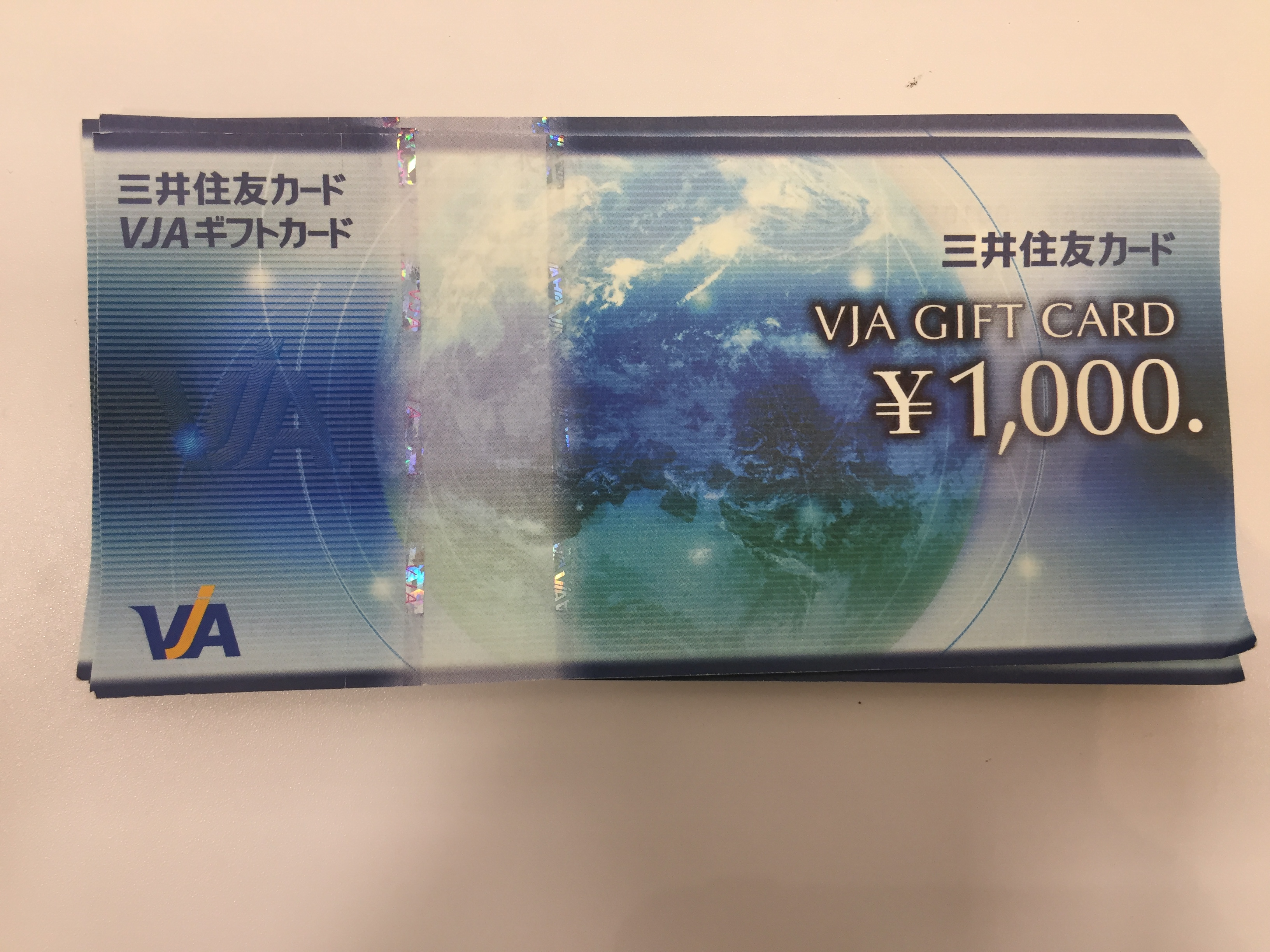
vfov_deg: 48.2
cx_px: 635
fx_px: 1064
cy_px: 476
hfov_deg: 61.7
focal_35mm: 29
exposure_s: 1/33
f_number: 2.2
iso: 32
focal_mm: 4.15
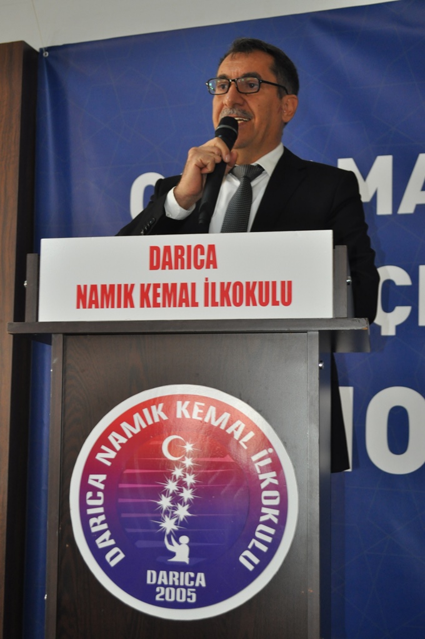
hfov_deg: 25.0
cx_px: 212
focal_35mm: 54
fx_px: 959
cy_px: 320
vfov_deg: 36.9
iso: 800
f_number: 5
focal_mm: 36
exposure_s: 1/60
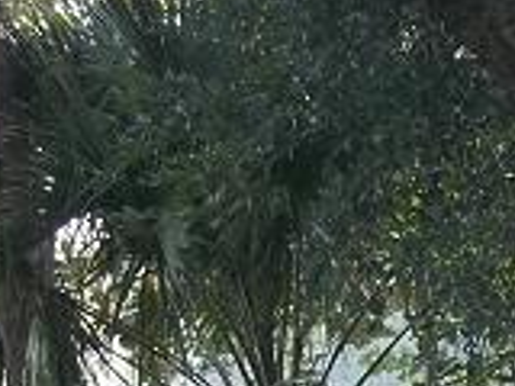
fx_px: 2083
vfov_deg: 10.2
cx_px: 769
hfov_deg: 13.3
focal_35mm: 140
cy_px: 600
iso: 80
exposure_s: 1/60
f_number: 2.9
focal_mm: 5.7
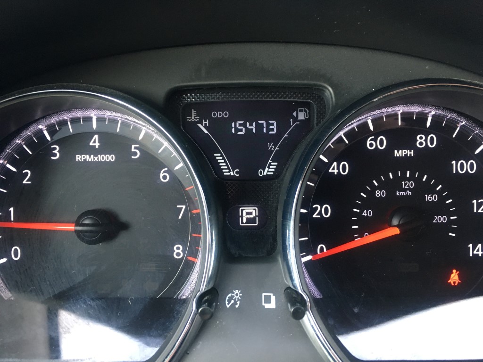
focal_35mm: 29
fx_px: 405
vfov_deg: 48.2
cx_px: 242
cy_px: 181
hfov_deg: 61.7
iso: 100
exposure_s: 1/30
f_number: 2.2
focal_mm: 4.15
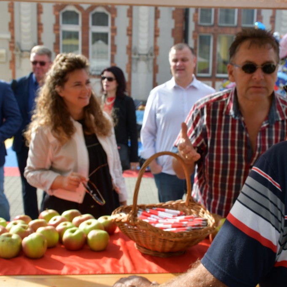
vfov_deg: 34.0
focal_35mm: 50
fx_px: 469
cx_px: 148
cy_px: 144
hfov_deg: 34.0
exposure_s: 1/250
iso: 180
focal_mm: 26
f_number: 8
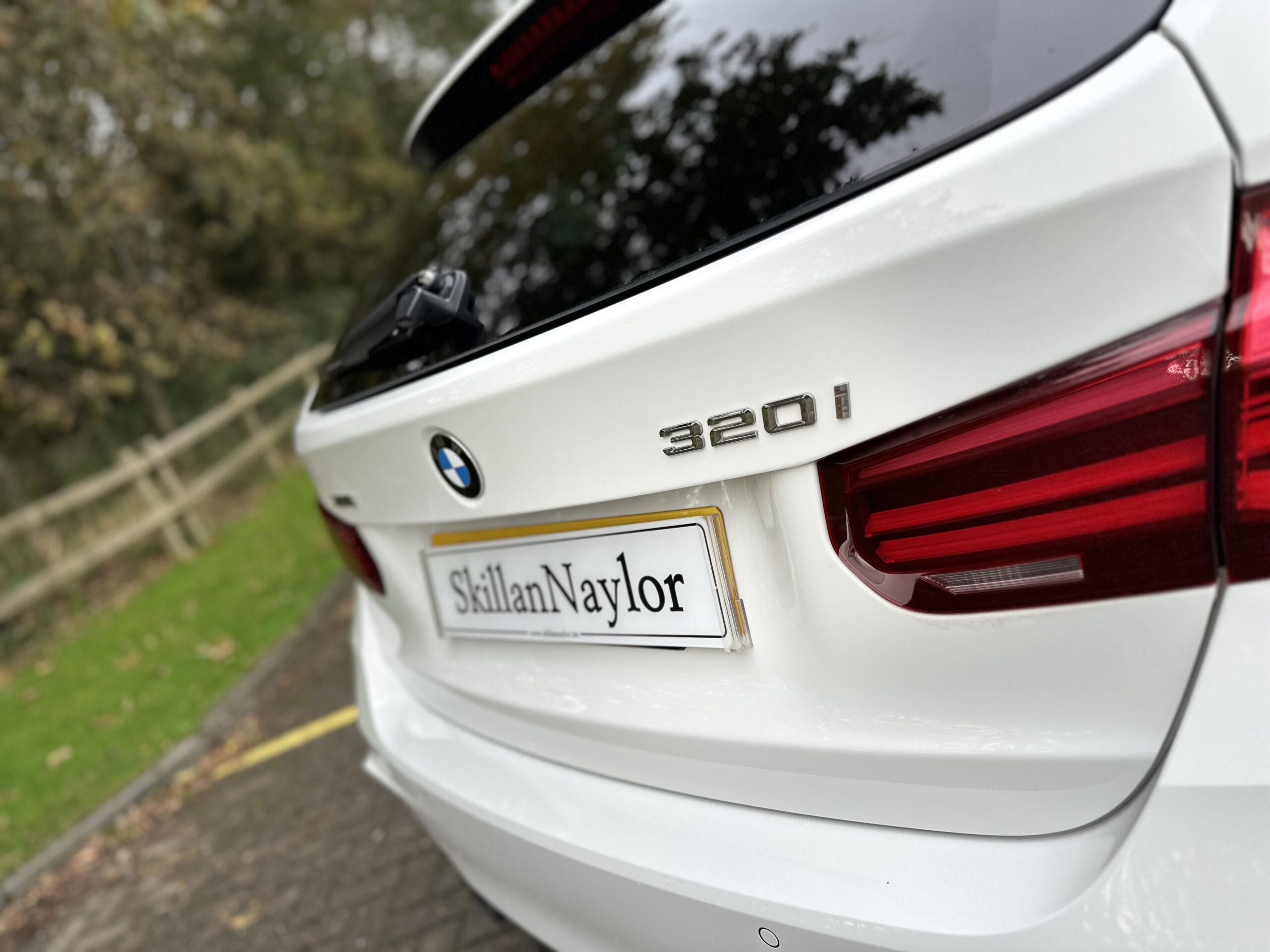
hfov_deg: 71.6
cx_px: 635
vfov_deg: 56.8
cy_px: 476
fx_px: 881
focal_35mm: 24
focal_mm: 6.86
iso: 64
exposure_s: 1/189
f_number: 1.78
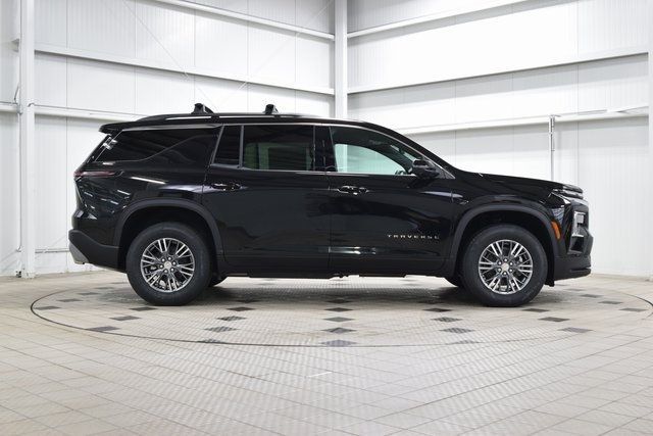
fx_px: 789
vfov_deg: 30.9
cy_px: 218
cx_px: 326
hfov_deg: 45.0
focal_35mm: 44
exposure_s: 1/15
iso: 720
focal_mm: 29
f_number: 6.3
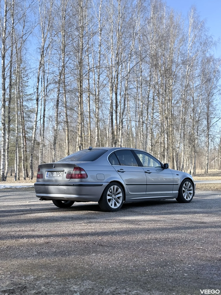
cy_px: 148
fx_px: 409
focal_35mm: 48
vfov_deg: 39.7
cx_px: 110
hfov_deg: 30.3
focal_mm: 6.76
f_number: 1.78
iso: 80
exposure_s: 1/1055
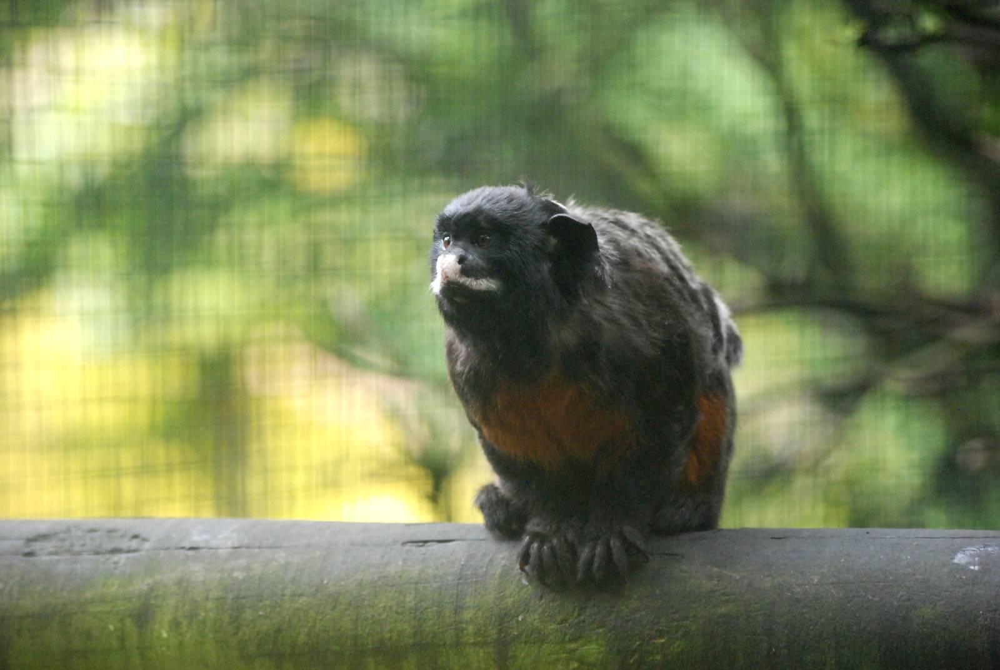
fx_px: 6257
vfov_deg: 6.1
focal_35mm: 225
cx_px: 500
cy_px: 335
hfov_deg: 9.1
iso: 1600
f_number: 4.5
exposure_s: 1/250
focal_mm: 150
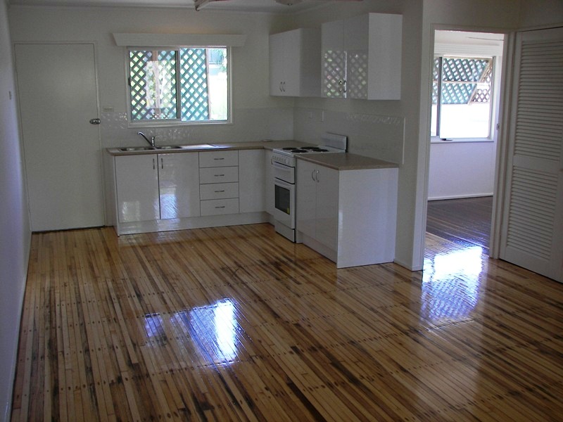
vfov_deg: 39.7
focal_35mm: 36
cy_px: 211
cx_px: 282
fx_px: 586
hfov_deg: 51.4
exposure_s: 1/30
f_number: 2.8
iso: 64
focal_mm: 6
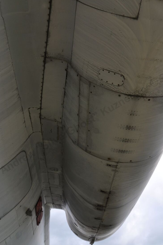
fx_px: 201
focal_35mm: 30
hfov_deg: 44.0
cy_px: 119
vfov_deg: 62.7
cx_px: 92
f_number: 8
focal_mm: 17
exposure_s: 1/200
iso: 200
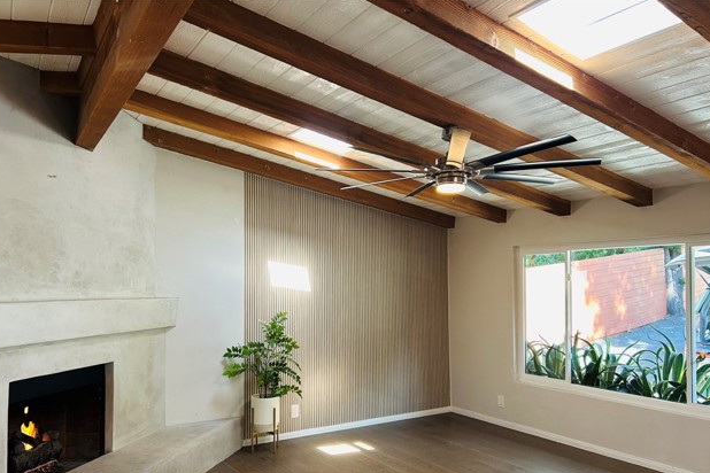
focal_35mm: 28
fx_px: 552
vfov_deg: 46.2
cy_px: 273
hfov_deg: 65.5
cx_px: 350
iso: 125
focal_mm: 5.7
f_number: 1.5
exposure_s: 1/120
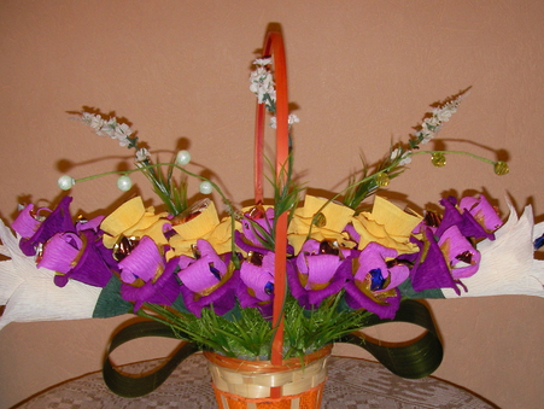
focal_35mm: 50
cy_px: 247
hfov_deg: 38.1
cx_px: 299
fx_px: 786
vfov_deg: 29.1
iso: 100
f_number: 3.5
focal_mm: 6.3
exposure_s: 1/30
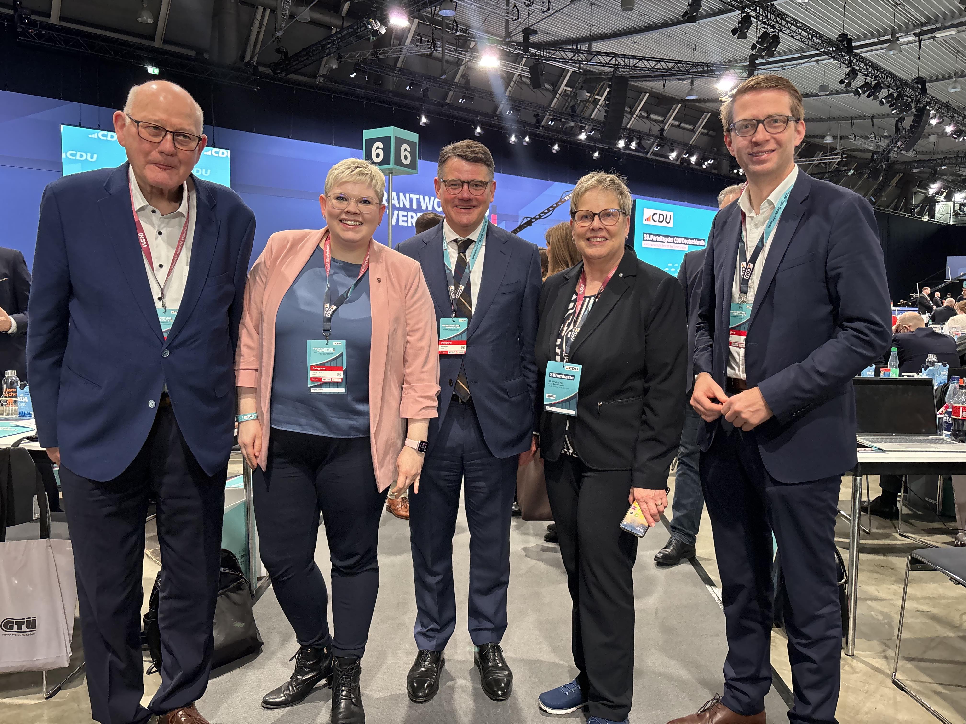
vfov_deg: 53.1
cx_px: 483
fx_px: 726
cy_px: 362
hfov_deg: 67.3
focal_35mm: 26
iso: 250
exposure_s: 1/60
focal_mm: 5.96
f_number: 1.6
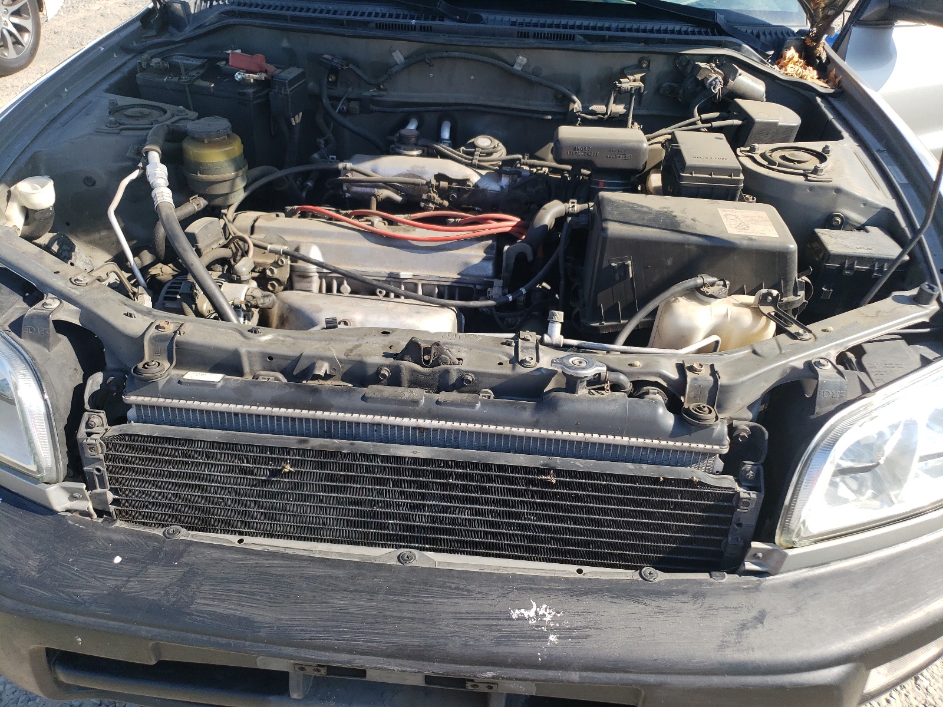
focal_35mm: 26
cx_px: 472
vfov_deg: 53.1
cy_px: 354
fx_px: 708
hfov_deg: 67.3
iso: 50
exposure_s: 1/1111
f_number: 1.5
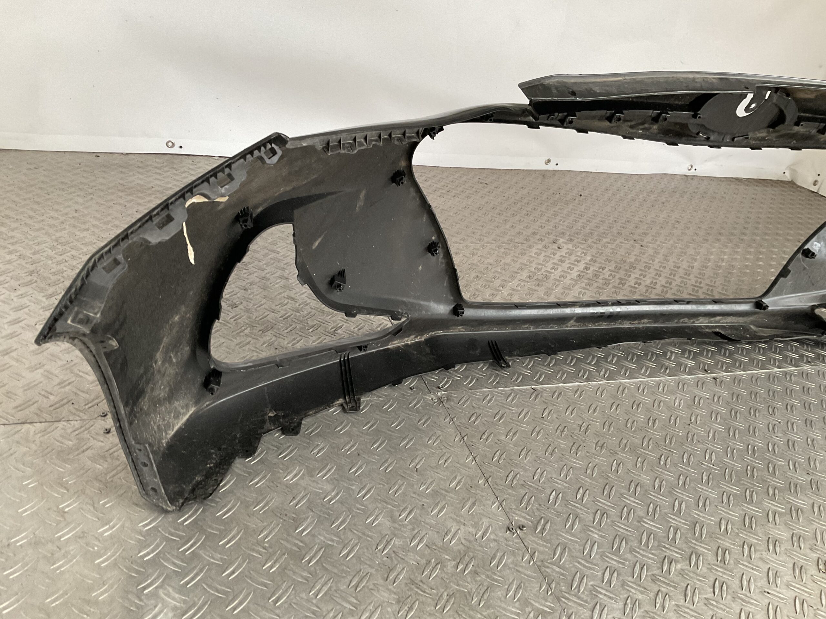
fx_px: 692
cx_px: 413
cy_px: 310
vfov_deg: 48.2
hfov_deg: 61.7
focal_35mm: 29
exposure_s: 1/50
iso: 125
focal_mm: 3
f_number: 1.8
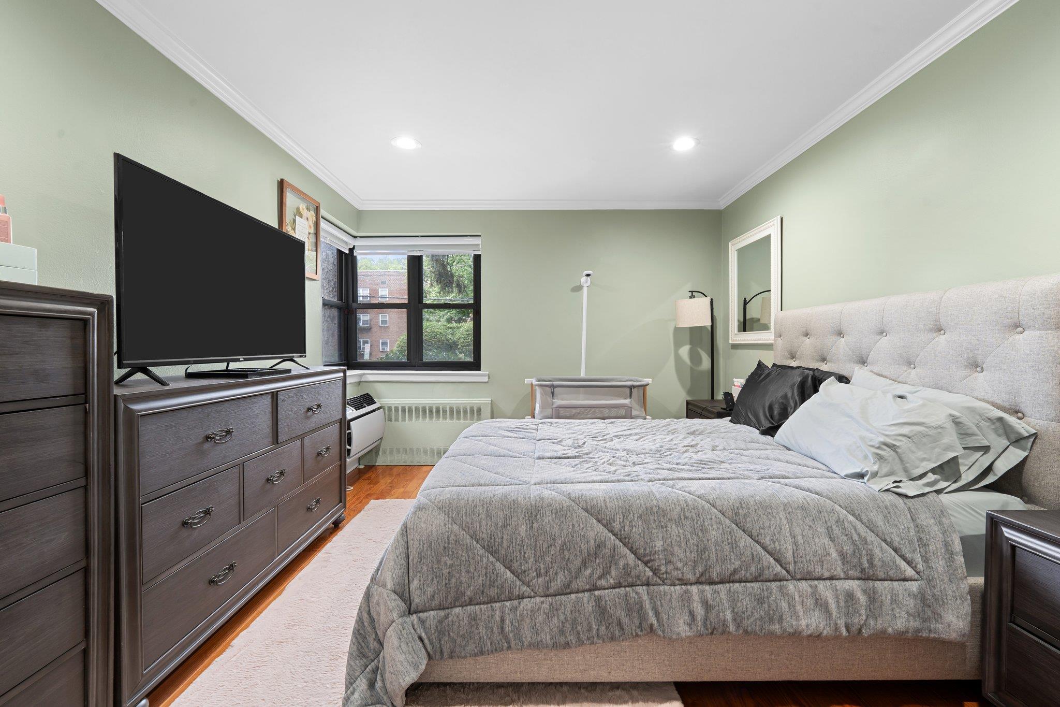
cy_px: 354
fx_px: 412
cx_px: 530
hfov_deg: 104.3
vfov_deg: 81.2
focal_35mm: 14
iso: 400
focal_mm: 14
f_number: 10
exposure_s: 1/2.5
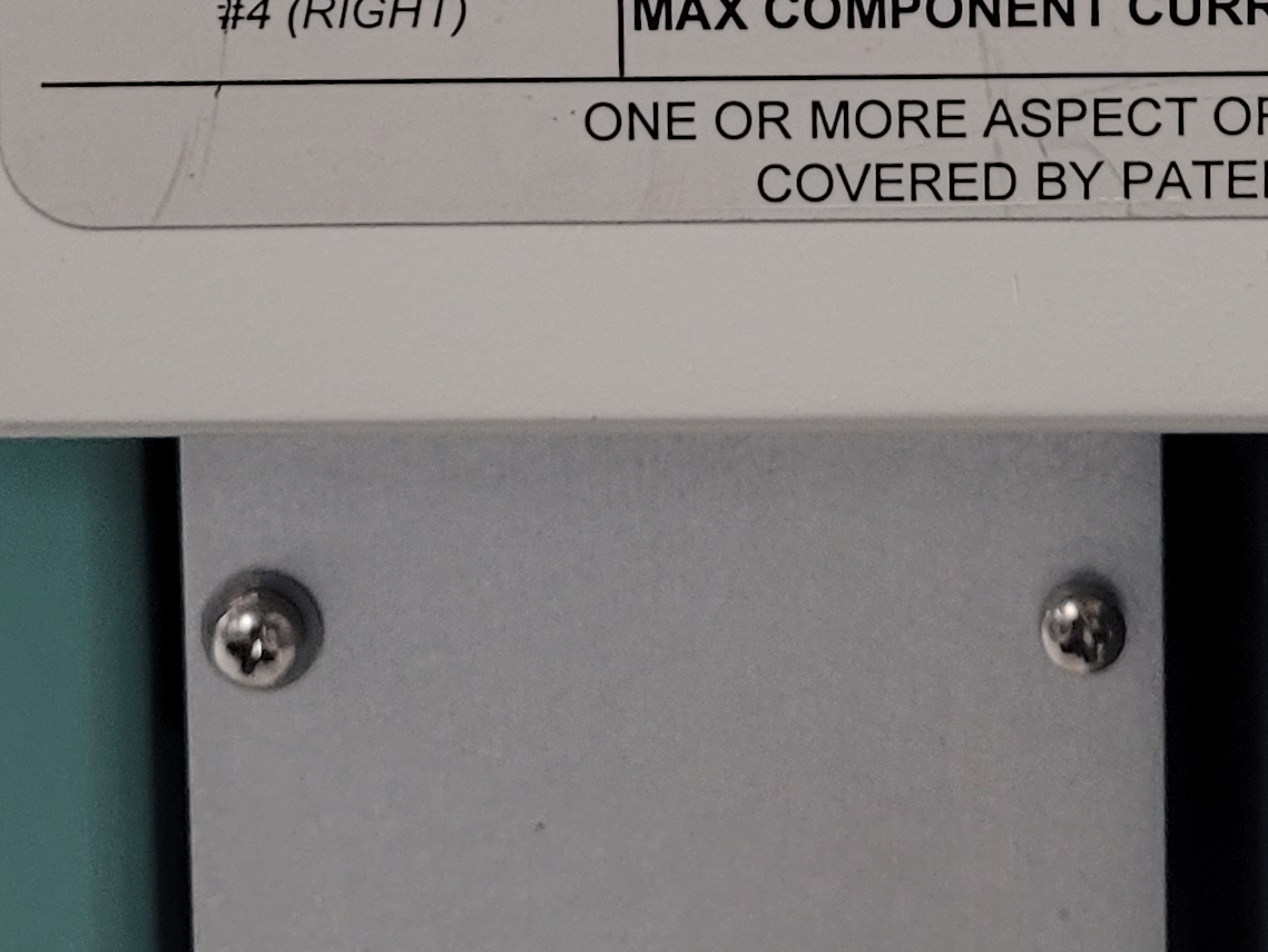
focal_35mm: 92
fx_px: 3371
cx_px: 866
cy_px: -668
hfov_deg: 21.2
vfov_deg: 14.5
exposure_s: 1/60
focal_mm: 5.4
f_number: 1.8
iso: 200
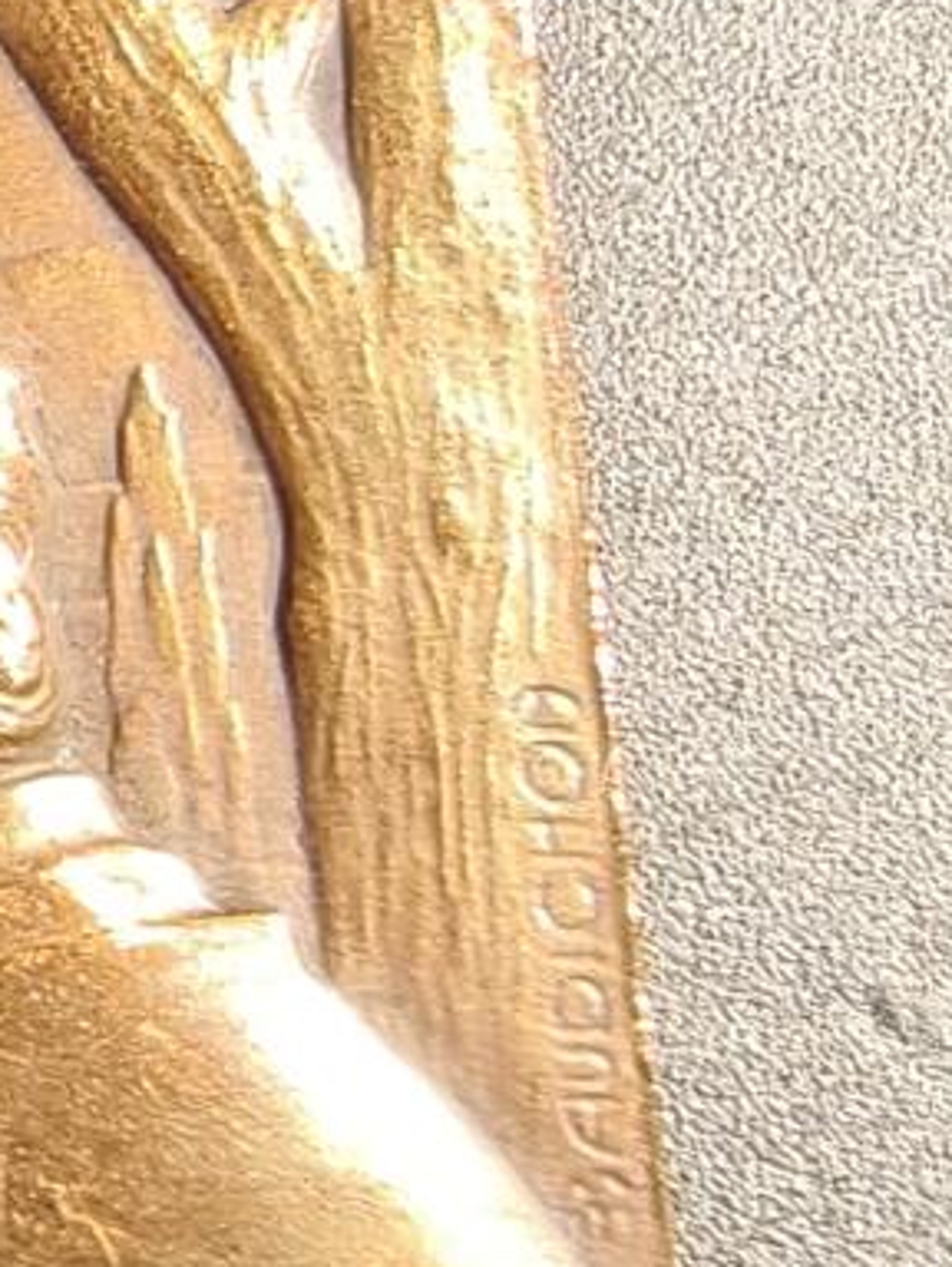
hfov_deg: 11.7
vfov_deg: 17.5
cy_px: 1449
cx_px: -1167
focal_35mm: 108
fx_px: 3954
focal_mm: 2.32
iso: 250
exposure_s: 1/68.9
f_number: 2
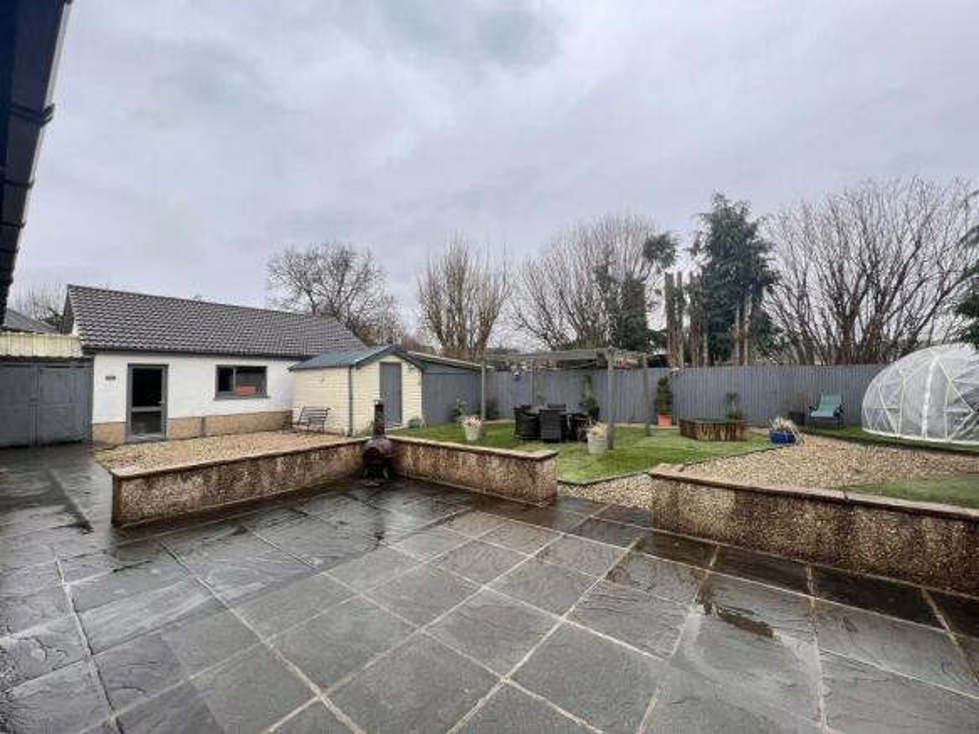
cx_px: 490
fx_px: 368
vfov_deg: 89.9
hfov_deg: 106.2
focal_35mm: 13
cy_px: 367
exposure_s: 1/570
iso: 32
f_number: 1.8
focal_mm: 1.57
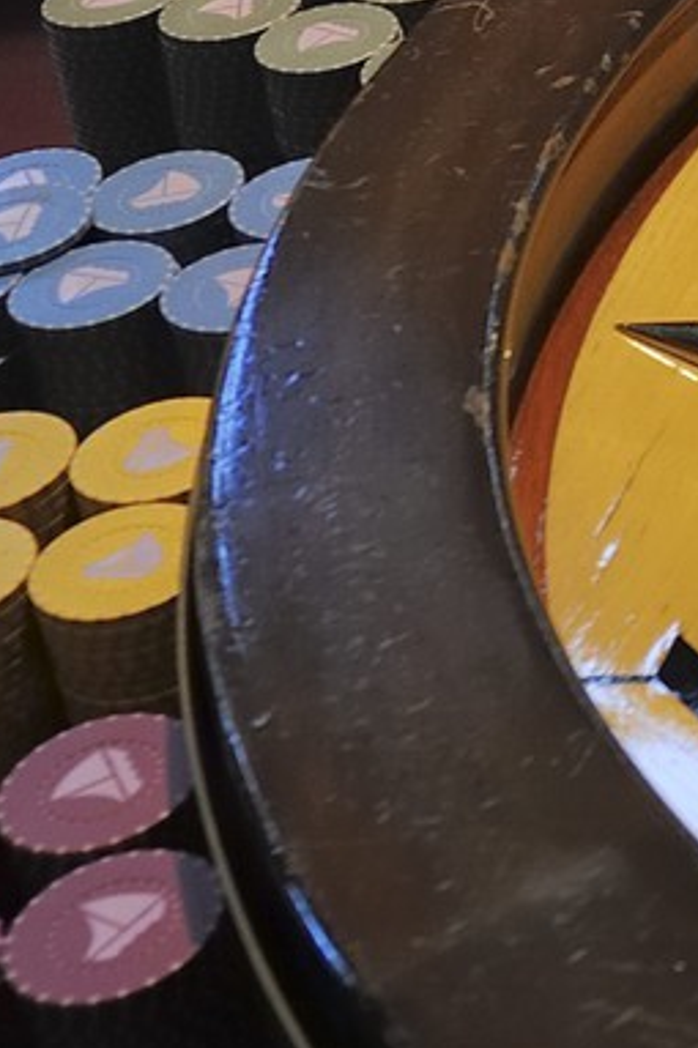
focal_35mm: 92
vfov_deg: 20.2
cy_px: -337
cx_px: 1445
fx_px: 2678
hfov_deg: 12.8
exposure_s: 1/15
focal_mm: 22
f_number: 7.1
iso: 800
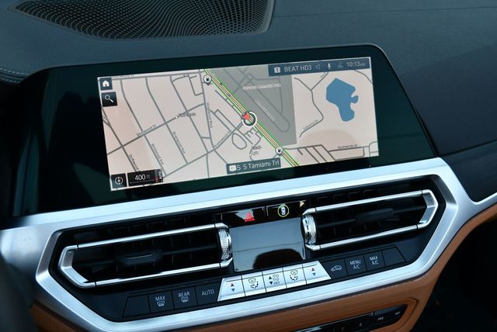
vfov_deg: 33.5
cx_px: 248
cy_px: 166
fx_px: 553
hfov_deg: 48.4
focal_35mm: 40
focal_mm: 20
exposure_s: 1/250
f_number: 5.6
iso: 400
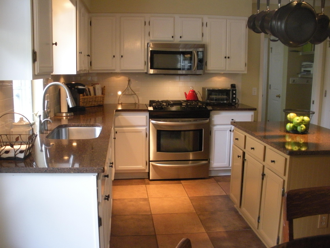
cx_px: 165
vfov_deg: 39.7
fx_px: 343
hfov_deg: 51.4
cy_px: 124
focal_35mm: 36
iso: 400
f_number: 3.5
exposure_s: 1/33.7
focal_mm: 6.3
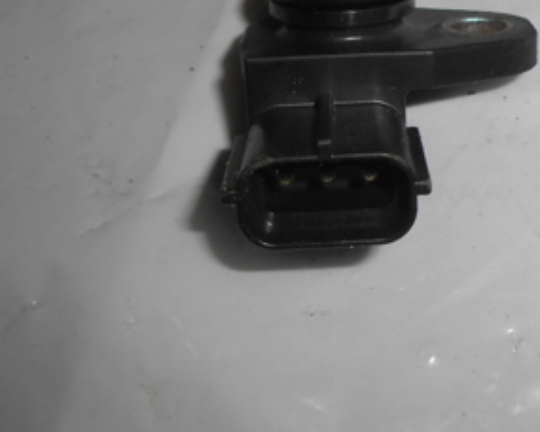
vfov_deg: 25.3
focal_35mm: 57
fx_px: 911
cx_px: 369
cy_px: -8
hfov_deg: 32.7
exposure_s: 1/25
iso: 80
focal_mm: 4.6
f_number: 11.5
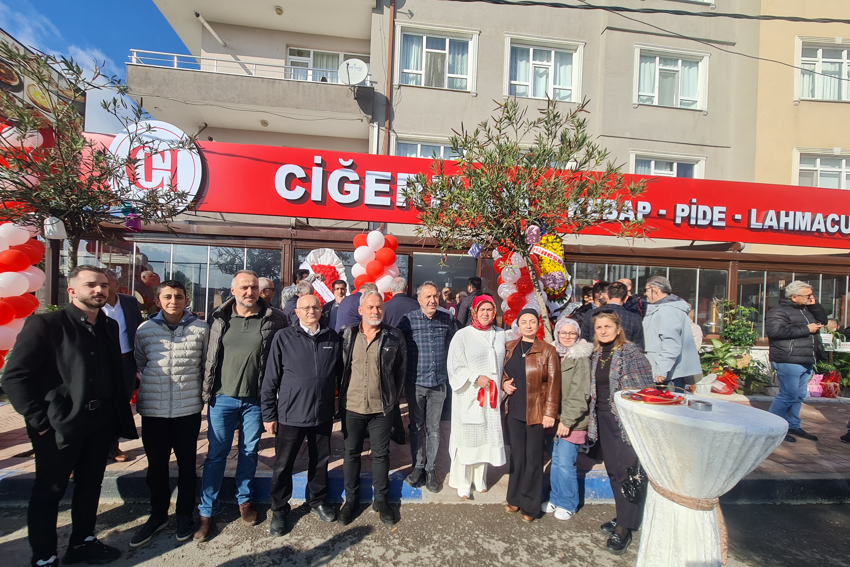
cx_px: 420
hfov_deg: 104.3
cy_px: 320
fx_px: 331
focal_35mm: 14
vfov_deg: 80.8
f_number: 2.2
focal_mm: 2.2
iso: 64
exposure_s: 1/1968
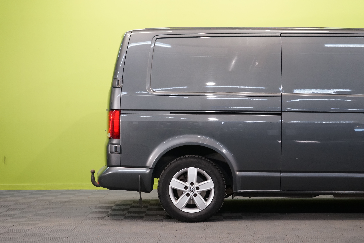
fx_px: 708
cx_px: 182
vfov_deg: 19.5
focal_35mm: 70
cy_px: 122
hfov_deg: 28.8
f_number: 5.6
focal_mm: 70
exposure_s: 1/125
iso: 2000
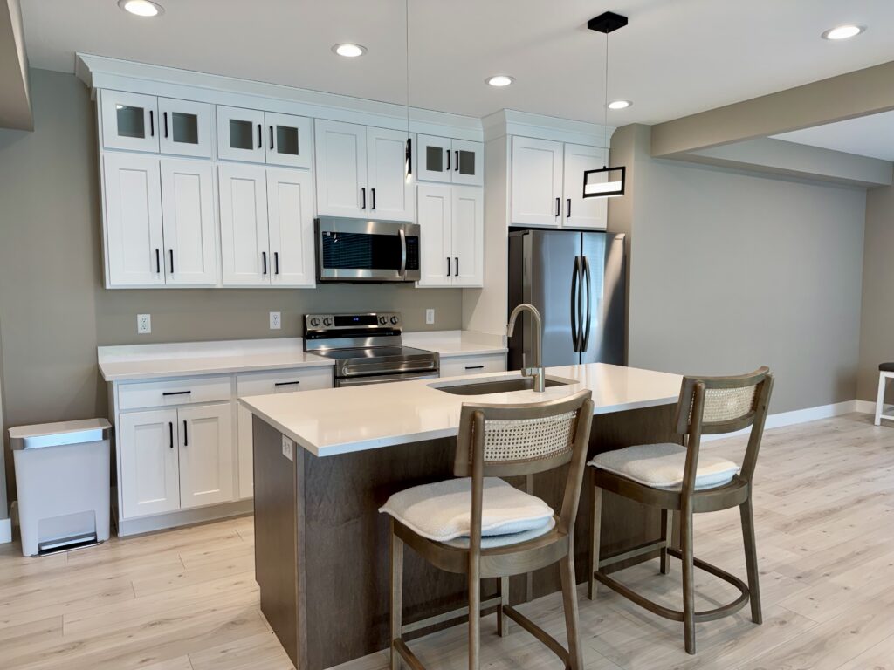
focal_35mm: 24
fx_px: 620
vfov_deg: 56.8
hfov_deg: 71.6
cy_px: 335
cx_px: 447
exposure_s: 1/120
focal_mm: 6.76
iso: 64
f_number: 1.78
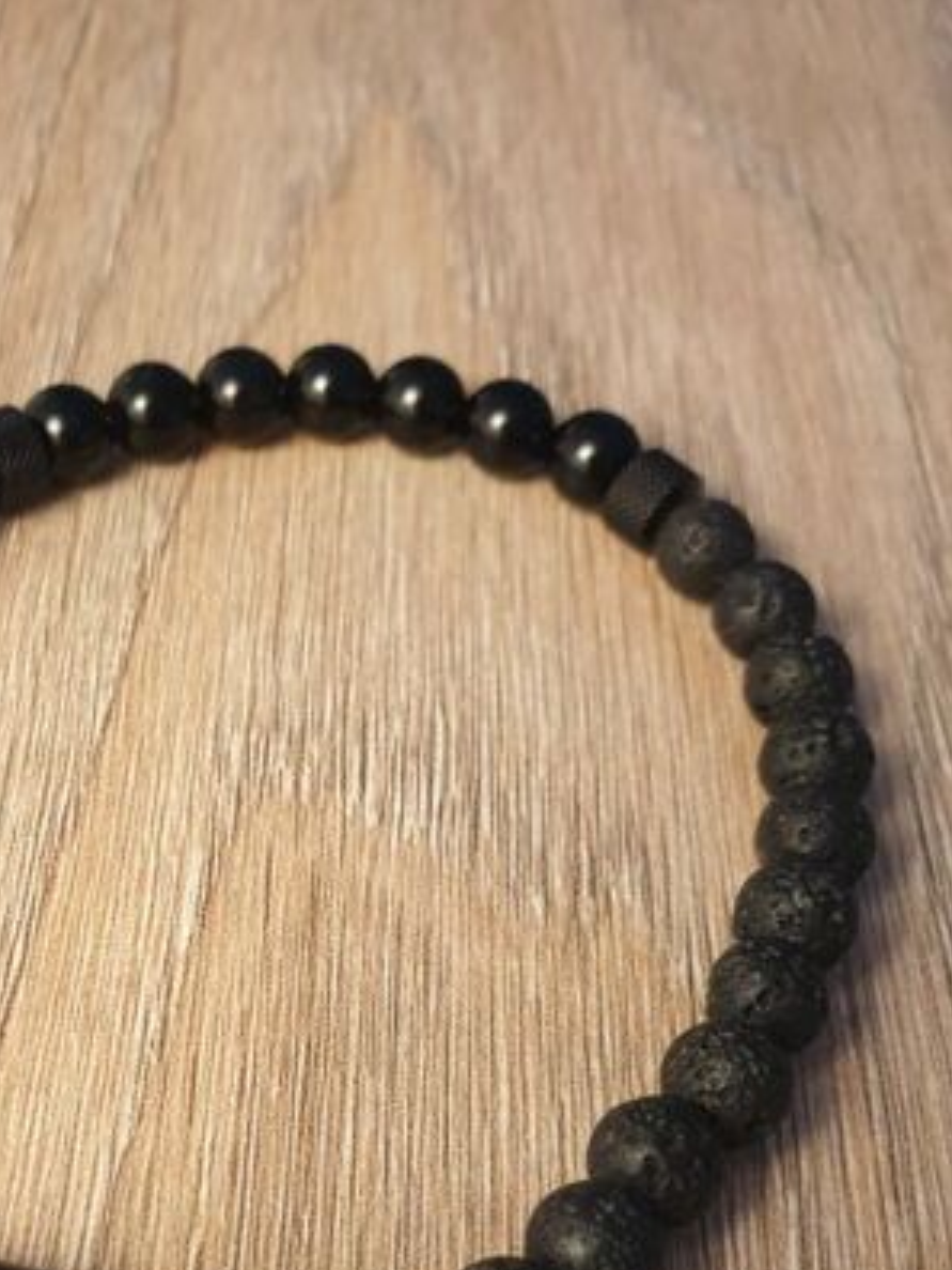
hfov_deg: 33.3
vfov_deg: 43.3
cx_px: 186
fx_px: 1540
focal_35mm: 42
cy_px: 959
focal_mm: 4.3
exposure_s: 1/33
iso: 250
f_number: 2.4
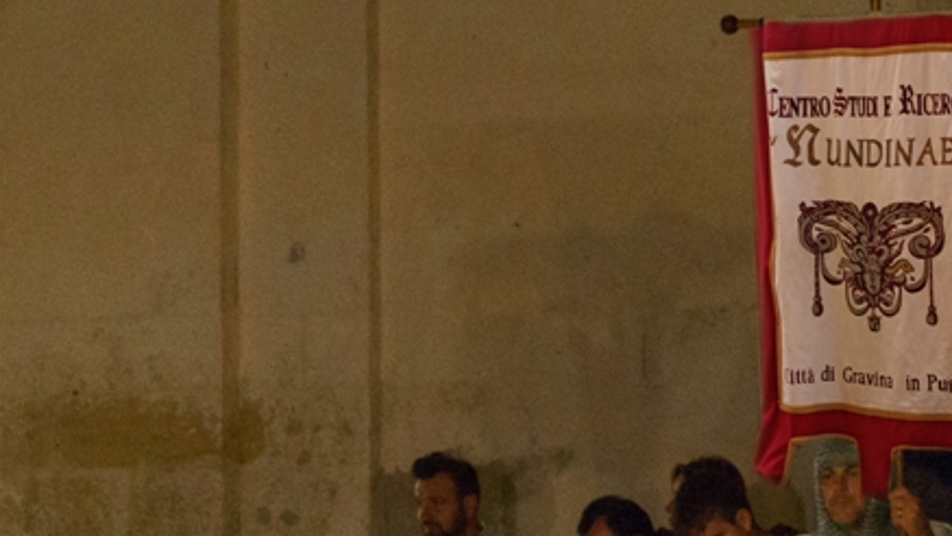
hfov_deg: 5.9
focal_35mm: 367
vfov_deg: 3.3
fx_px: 9266
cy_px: 1190
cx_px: 503
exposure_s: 1/60
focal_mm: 85
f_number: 5.6
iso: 4000
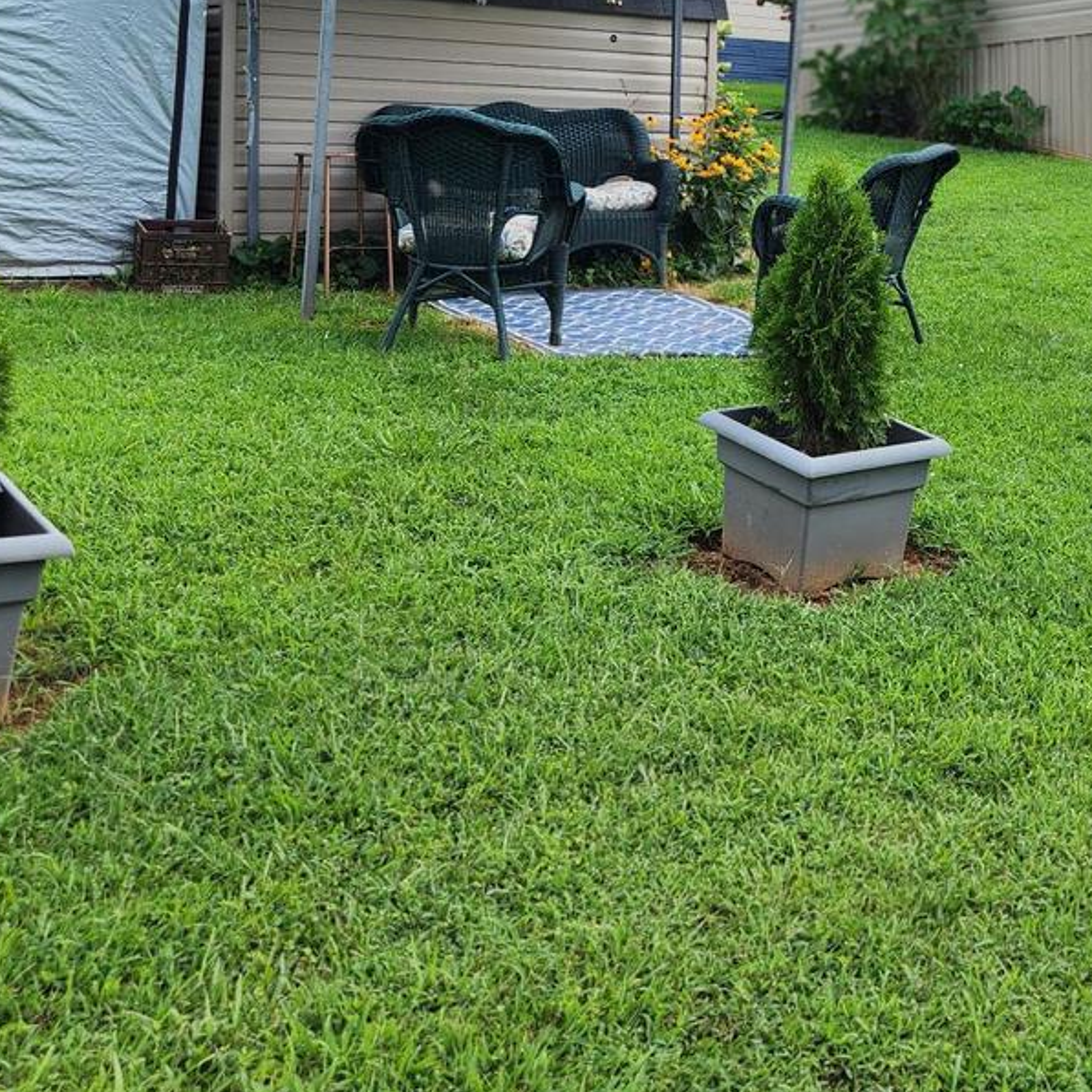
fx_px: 1749
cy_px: 130
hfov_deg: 33.2
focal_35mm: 49
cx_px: 944
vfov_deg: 33.1
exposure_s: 1/654
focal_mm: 5.4
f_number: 1.8
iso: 20
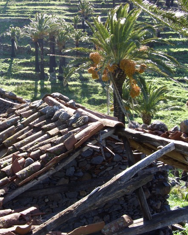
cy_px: 117
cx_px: 63
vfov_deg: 36.7
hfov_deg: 29.5
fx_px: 355
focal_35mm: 51
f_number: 2.8
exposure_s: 1/218
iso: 50
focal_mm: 6.3
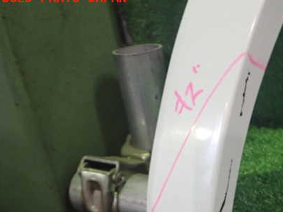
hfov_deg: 40.9
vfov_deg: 31.8
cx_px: 210
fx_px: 368
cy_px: 148
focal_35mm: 45
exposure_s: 1/30
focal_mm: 5.4
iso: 640
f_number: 2.3
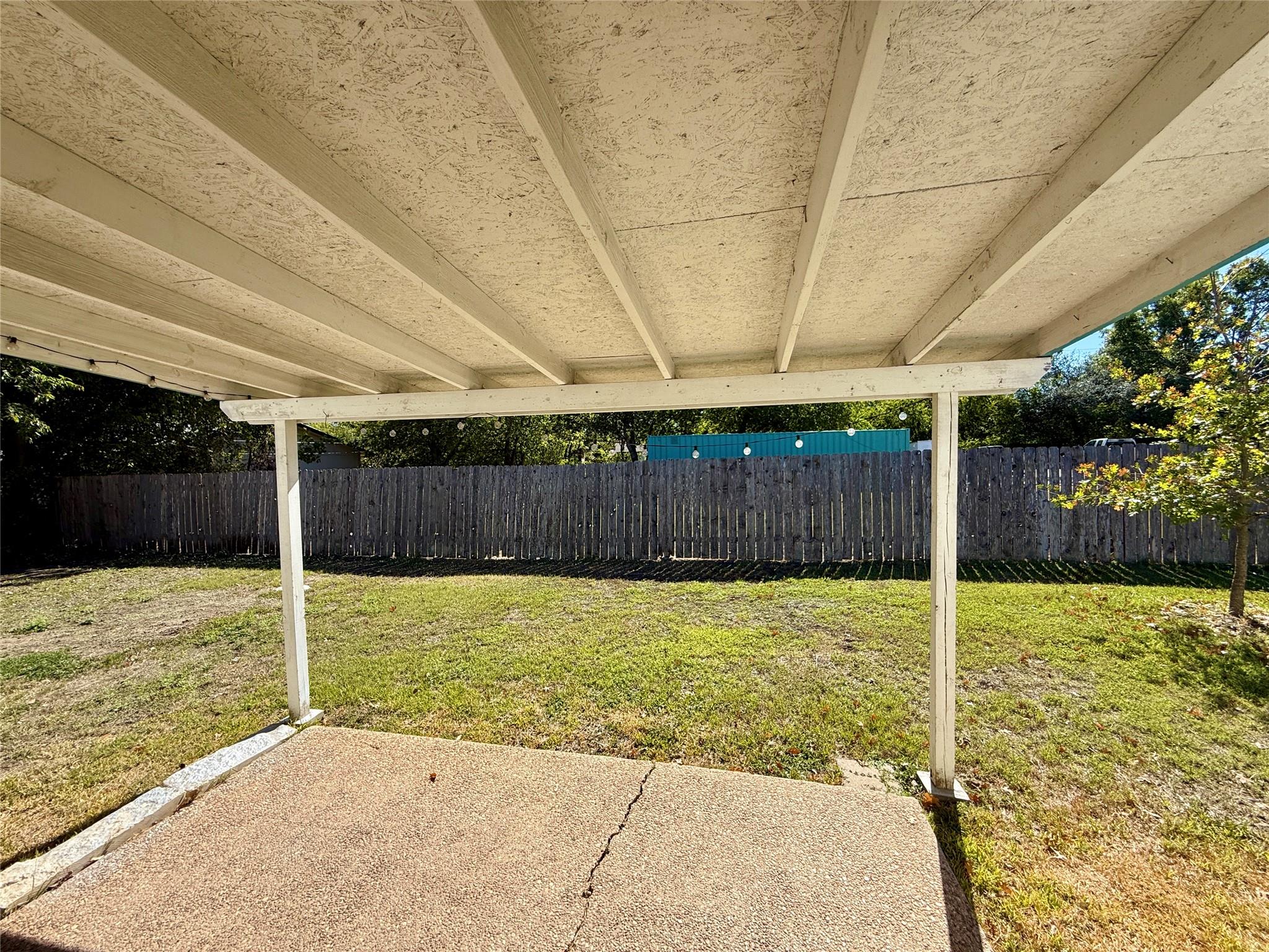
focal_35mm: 14
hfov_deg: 102.1
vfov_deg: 85.7
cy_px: 476
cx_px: 634
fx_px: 513
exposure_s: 1/901
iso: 50
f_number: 2.2
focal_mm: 2.22
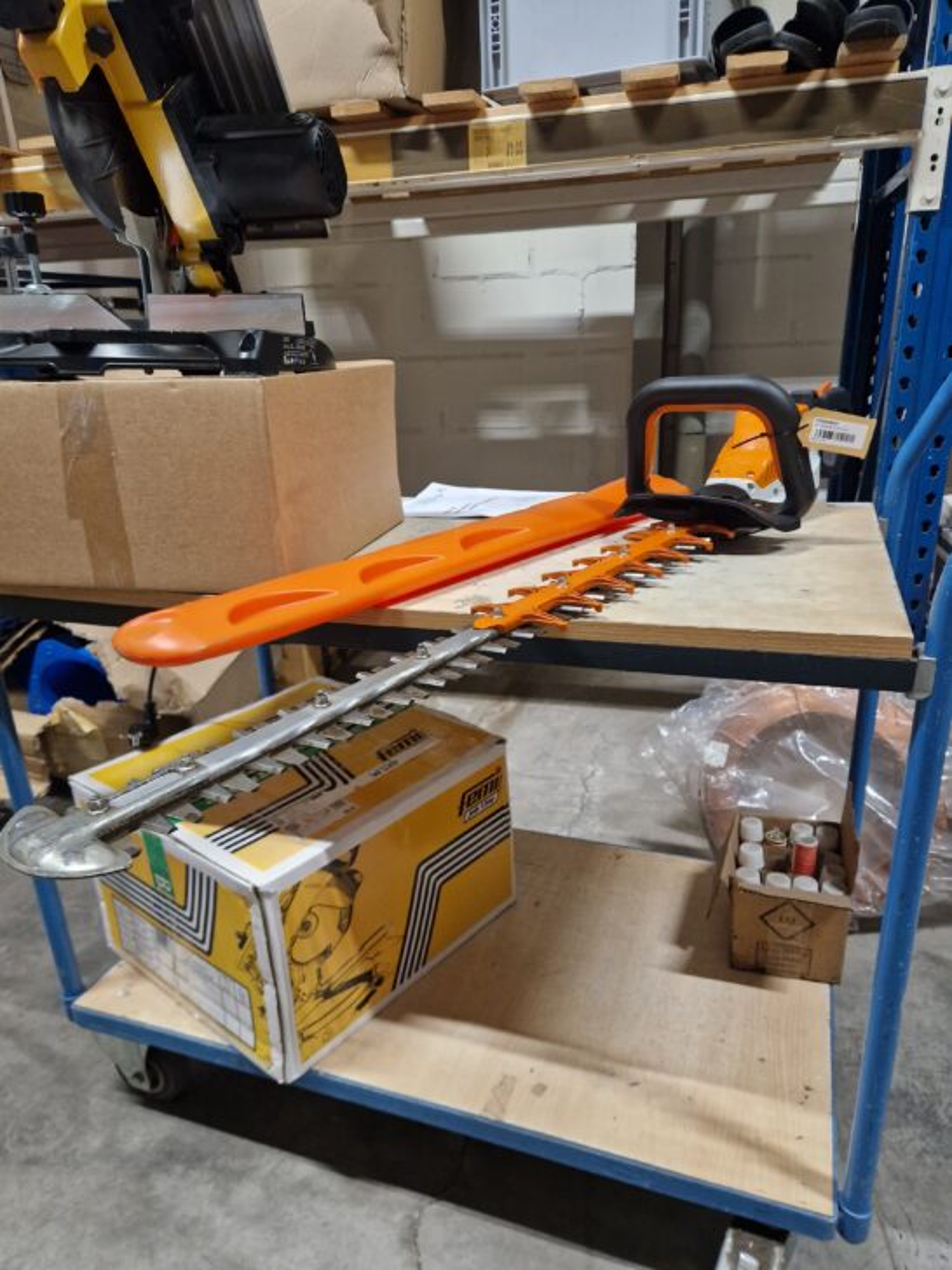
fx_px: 843
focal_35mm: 23
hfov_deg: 58.9
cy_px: 635
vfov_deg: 73.9
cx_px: 476
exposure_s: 1/100
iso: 400
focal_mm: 5.4
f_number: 1.8
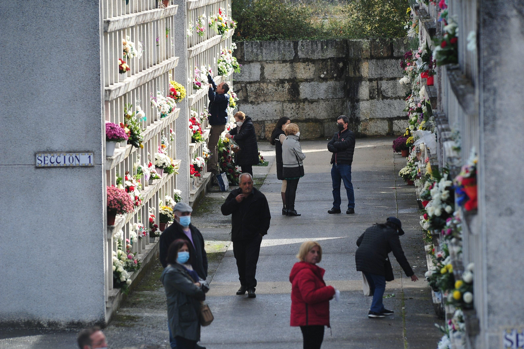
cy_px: 174
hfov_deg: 6.9
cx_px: 262
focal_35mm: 300
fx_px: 4364
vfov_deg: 4.6
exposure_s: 1/400
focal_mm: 300
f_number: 7.1
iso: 320
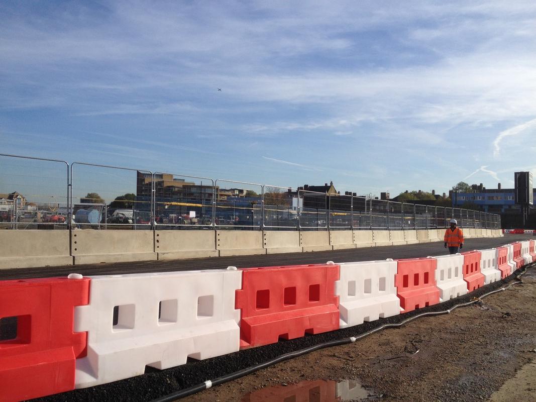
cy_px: 201
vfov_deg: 40.7
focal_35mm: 35
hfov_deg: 52.6
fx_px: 542
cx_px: 268
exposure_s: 1/2404
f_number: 2.4
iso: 50
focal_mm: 4.28
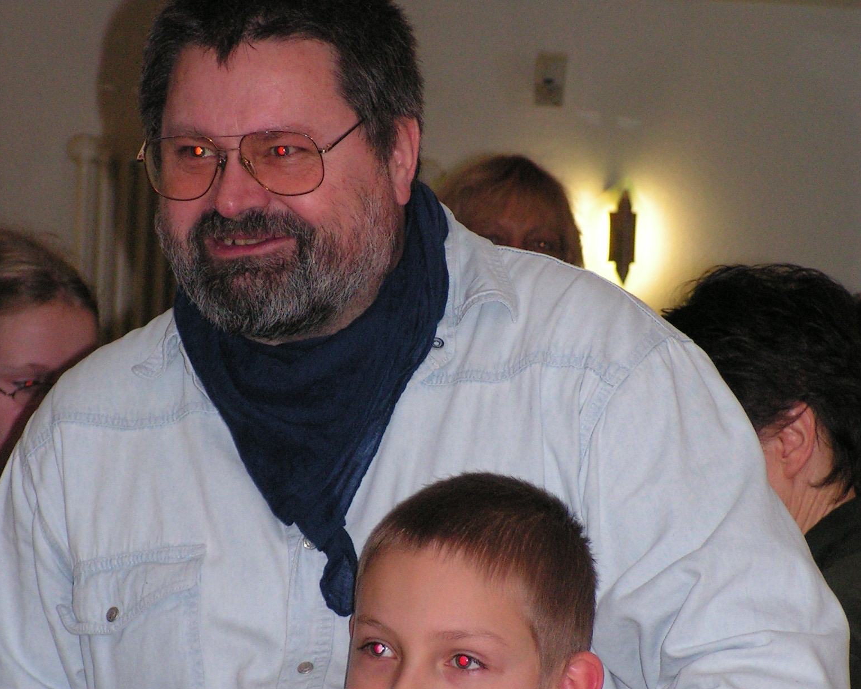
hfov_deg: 10.3
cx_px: 430
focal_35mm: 188
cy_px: 477
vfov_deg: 8.2
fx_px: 4791
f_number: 3.4
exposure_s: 1/160
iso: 200
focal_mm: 24
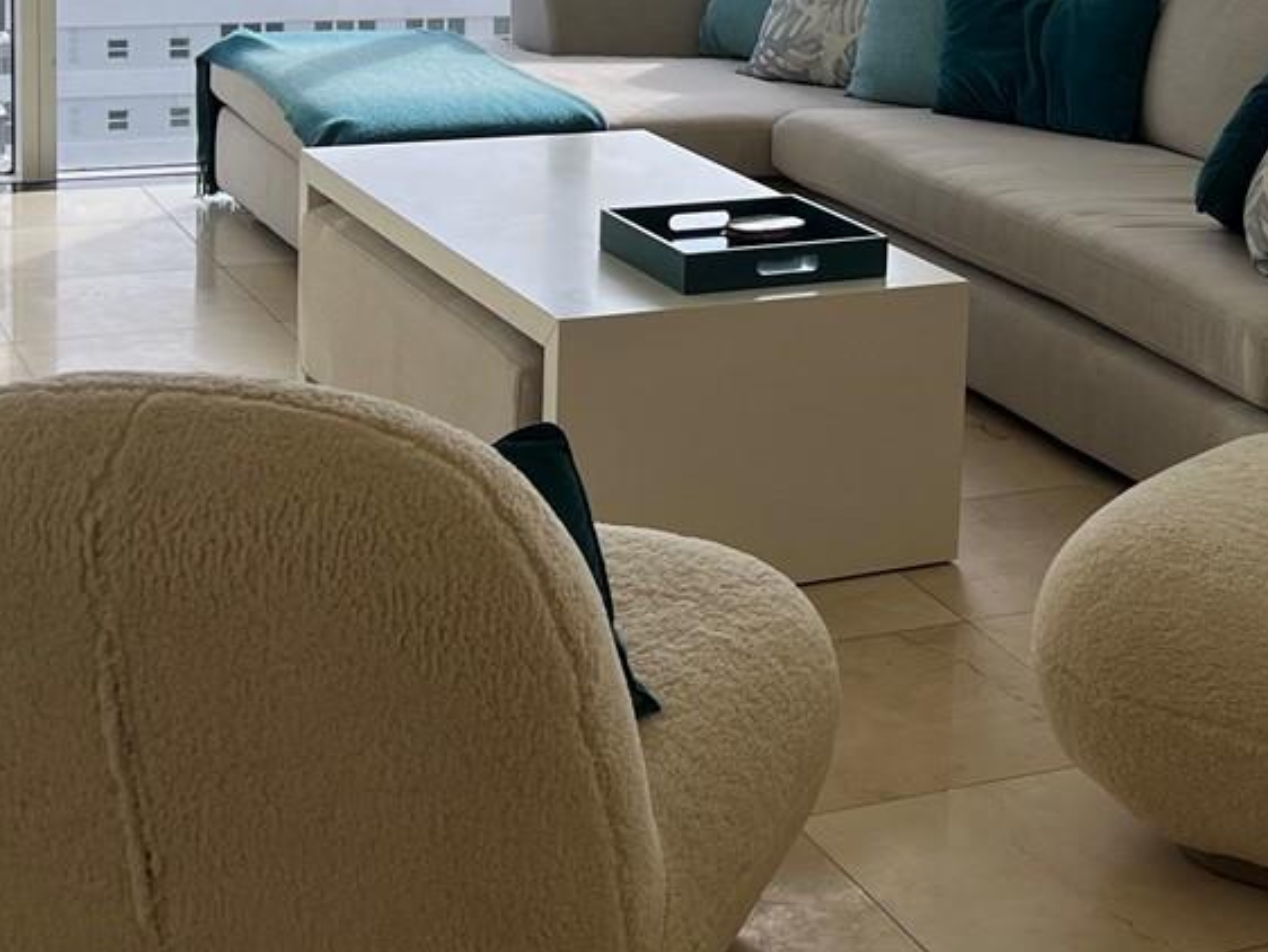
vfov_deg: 19.5
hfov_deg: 25.8
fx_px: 2712
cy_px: 52
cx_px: 1024
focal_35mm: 74
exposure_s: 1/718
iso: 50
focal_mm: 5.7
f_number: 1.5
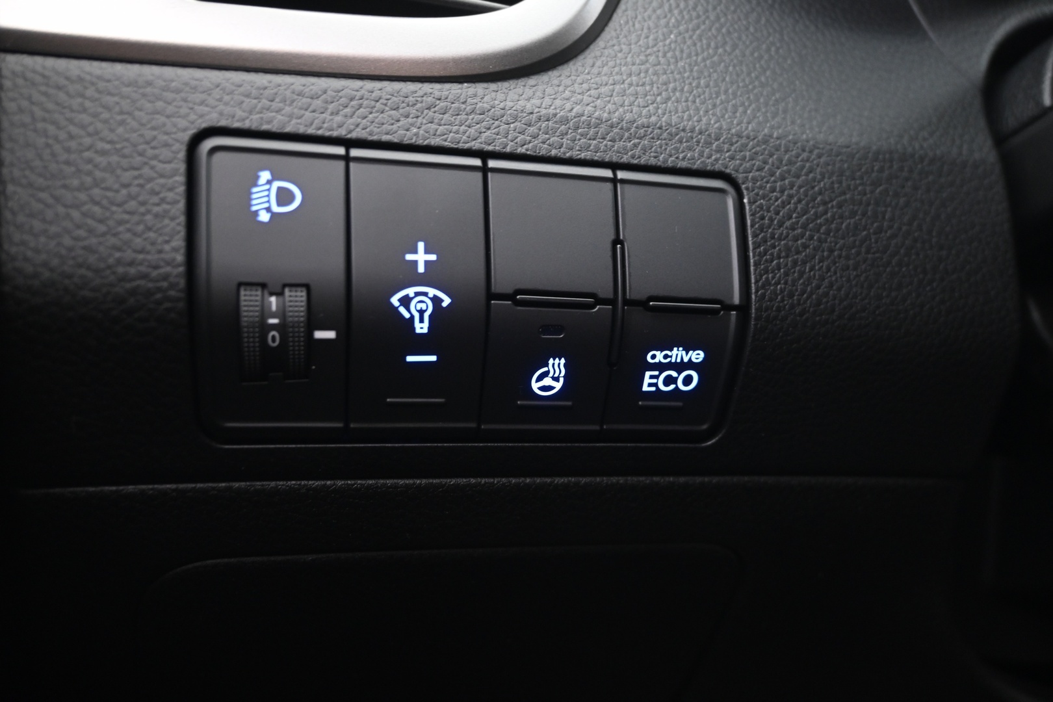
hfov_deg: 59.5
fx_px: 921
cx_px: 526
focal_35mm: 32
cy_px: 351
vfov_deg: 41.7
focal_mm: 21
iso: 1600
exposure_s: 1/3
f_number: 4
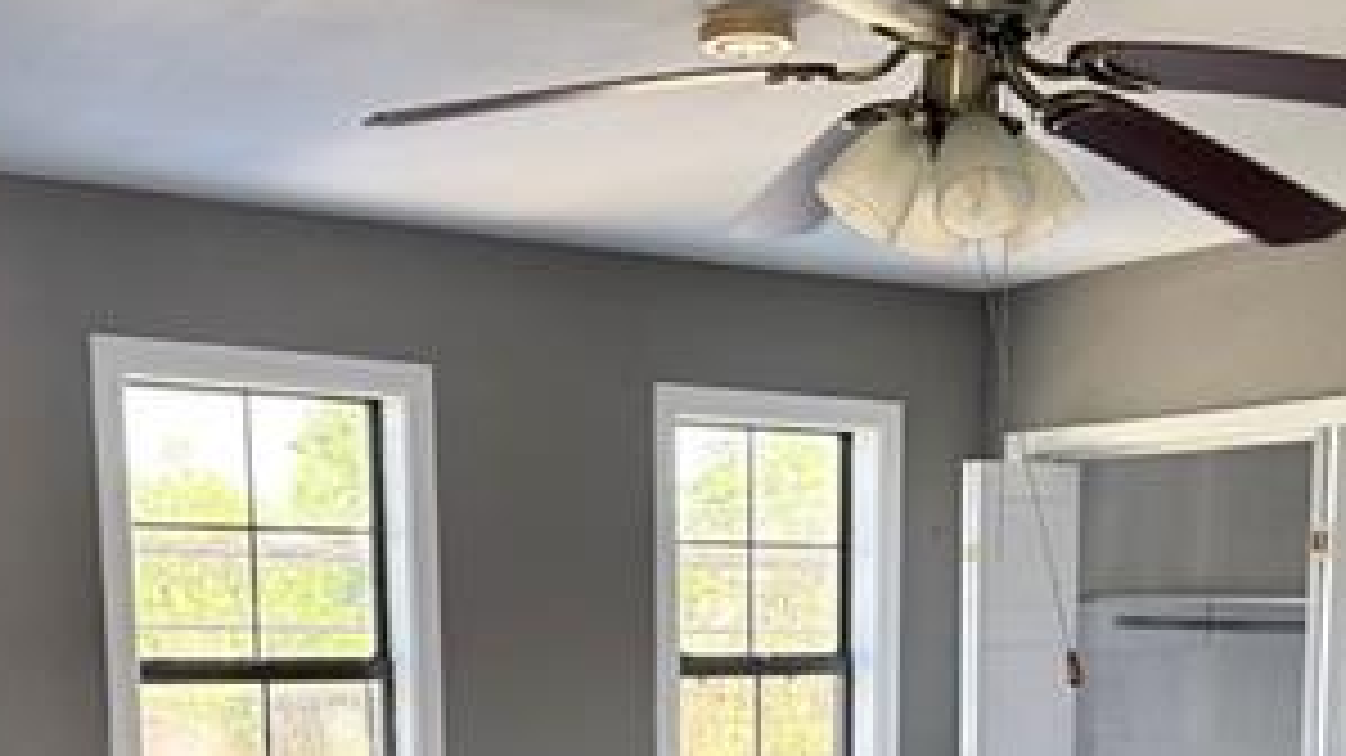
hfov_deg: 37.1
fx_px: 1998
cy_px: 850
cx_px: 801
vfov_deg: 20.4
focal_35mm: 56
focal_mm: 6.76
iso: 160
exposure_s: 1/121
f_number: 1.78
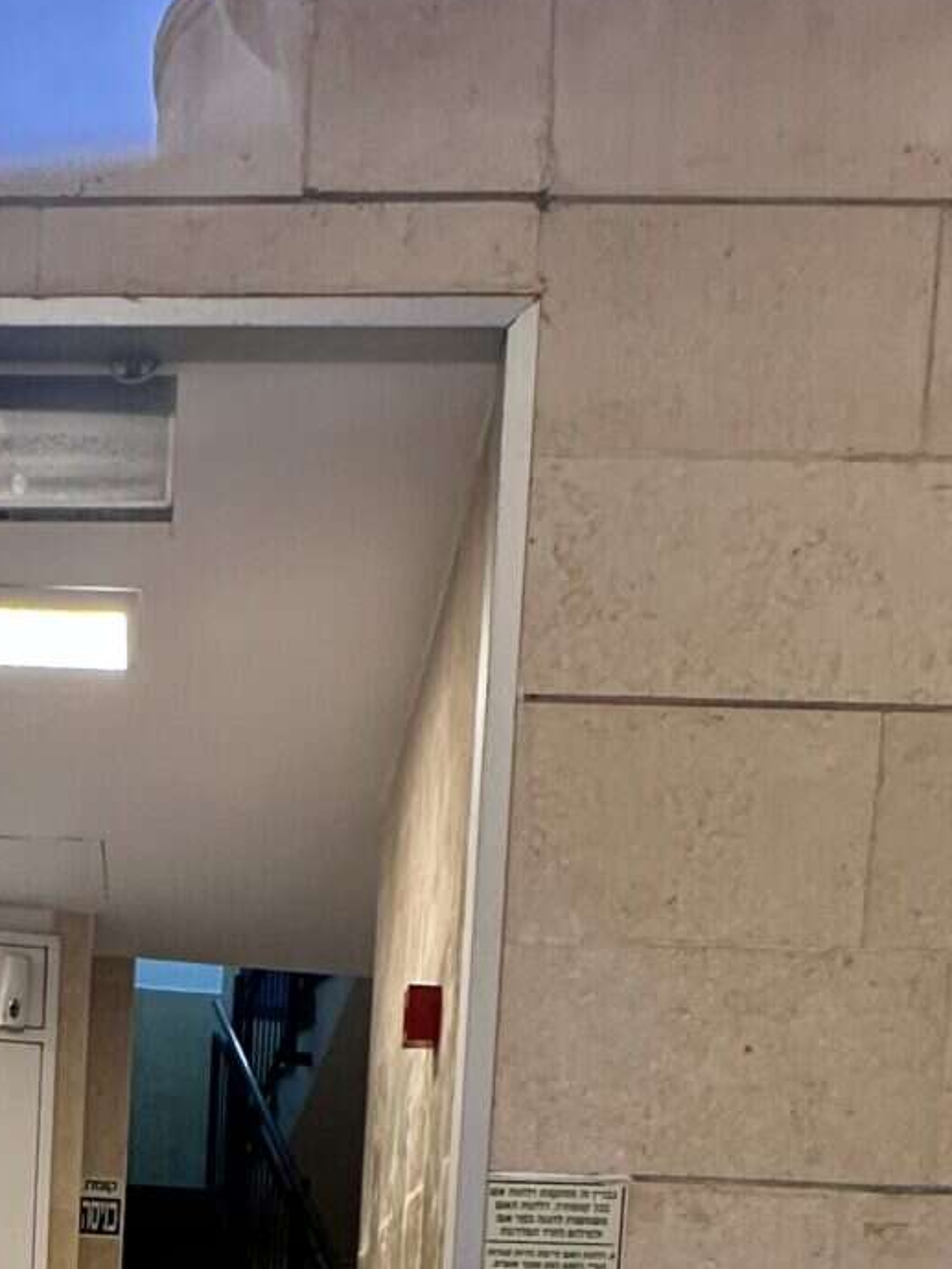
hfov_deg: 26.9
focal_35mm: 52
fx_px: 1906
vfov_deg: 30.5
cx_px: 68
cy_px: 1567
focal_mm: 2.22
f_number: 2.2
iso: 200
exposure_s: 1/99
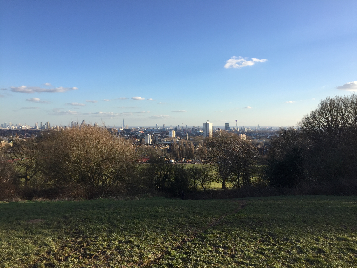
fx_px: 299
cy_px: 134
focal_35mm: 29
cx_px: 178
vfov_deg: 48.2
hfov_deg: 61.7
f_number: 2.2
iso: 32
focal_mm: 4.15
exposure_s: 1/1014
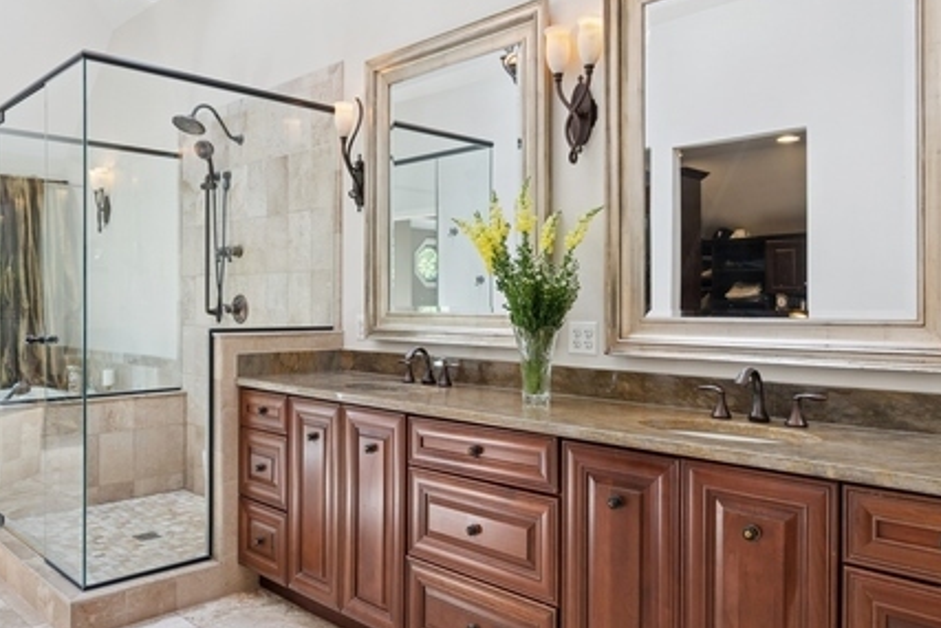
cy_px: 296
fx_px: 706
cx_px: 430
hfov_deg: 67.2
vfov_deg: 47.9
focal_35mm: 27
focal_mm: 12
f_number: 8
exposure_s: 1/20
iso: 250
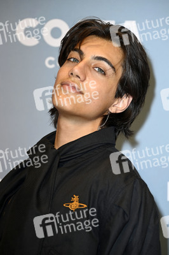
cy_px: 128
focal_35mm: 145
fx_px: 1023
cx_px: 84
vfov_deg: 14.2
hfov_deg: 9.4
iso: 400
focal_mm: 145
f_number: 5.6
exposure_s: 1/250
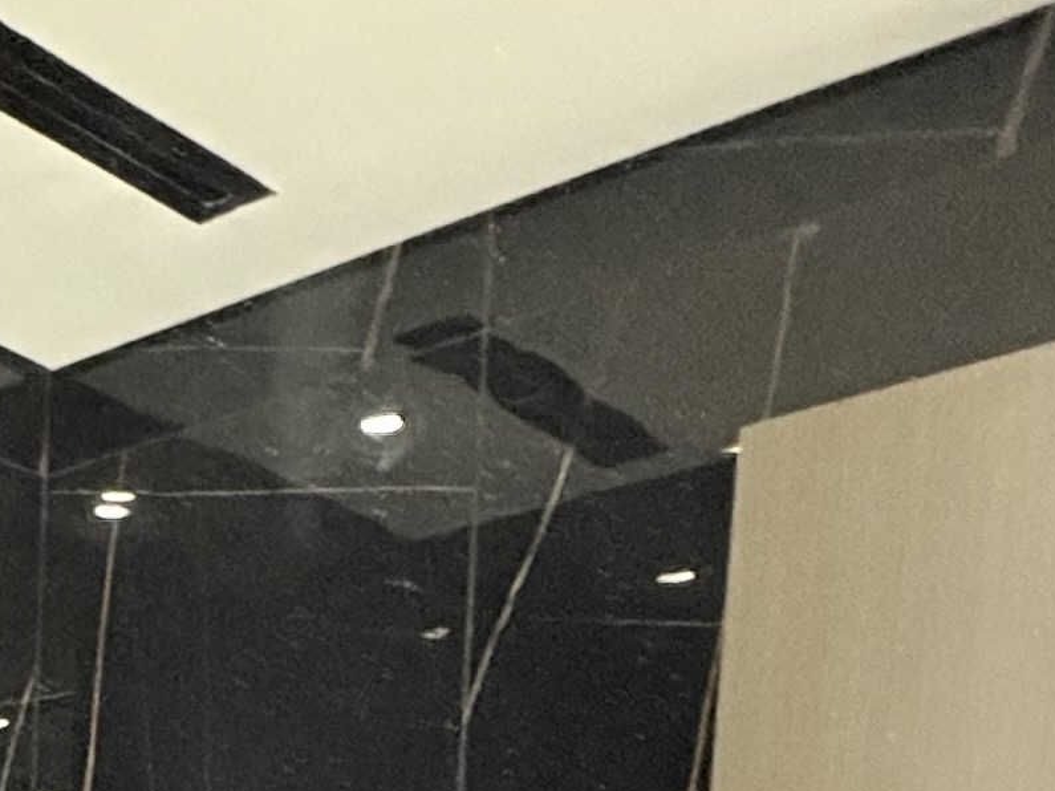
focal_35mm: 71
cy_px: 1594
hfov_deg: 22.4
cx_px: -541
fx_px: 2164
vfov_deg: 16.0
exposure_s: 1/50
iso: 640
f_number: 2.2
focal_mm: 2.22
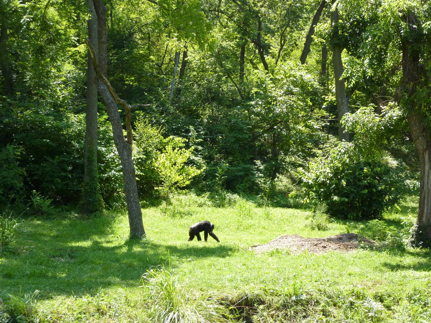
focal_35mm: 59
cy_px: 162
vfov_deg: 24.8
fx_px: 735
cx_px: 216
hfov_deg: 32.7
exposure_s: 1/500
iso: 320
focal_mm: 9.7
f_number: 3.9
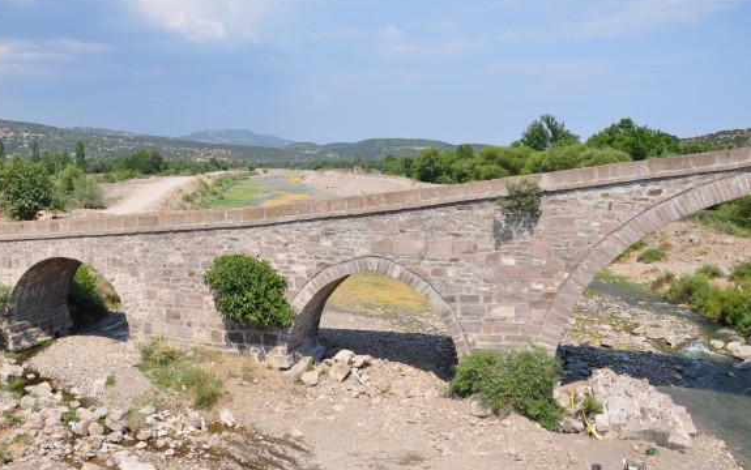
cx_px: 315
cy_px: 198
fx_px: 655
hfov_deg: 59.3
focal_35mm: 32
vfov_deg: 39.4
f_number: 10
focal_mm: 18
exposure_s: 1/320
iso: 200
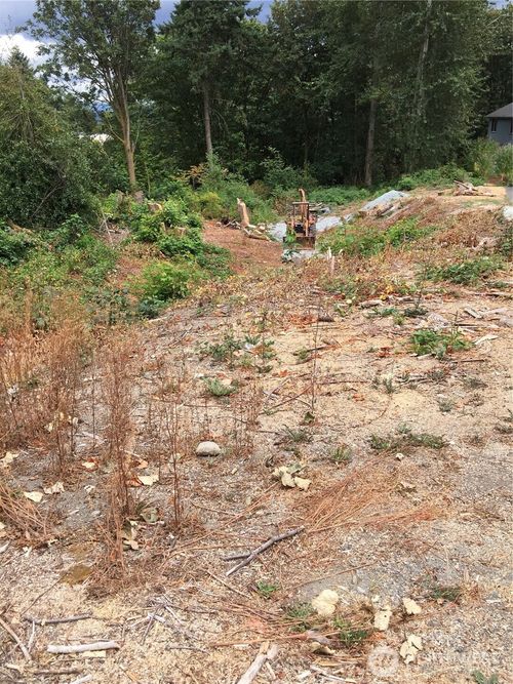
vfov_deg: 61.7
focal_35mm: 29
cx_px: 256
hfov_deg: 48.2
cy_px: 342
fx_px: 573
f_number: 2.2
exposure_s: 1/573
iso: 32
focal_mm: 4.15
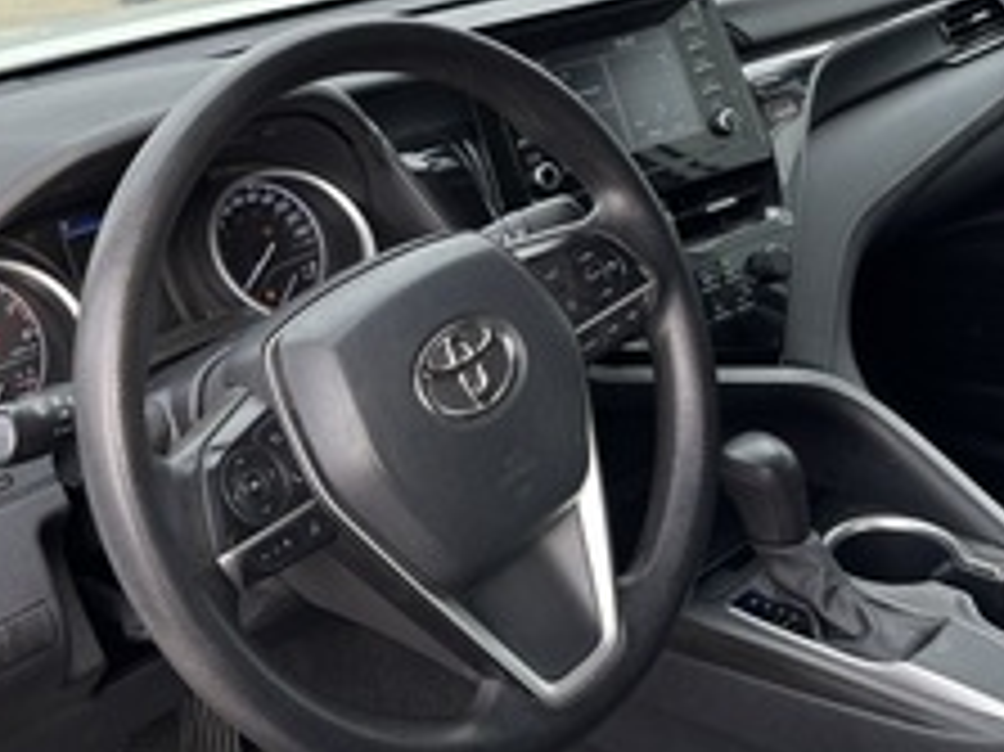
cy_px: 61
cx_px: 450
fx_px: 1420
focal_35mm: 49
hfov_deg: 38.9
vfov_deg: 28.4
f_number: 1.6
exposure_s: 1/284
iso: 50
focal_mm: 5.96
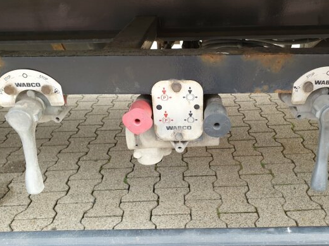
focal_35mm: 32
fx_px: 304
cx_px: 190
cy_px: 133
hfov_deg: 56.6
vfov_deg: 44.1
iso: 80
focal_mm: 4.3
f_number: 2.4
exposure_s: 1/50
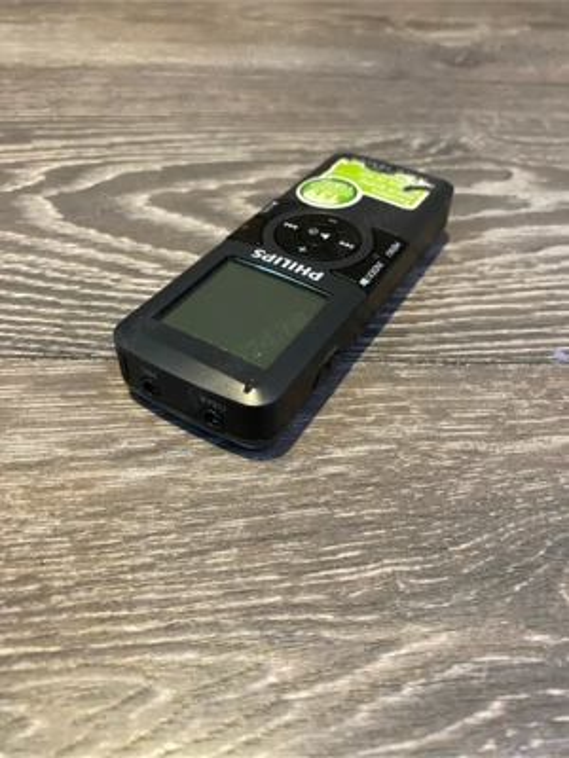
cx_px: 284
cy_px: 379
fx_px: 548
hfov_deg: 54.9
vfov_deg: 69.4
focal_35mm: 25
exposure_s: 1/50
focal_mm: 4.25
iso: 500
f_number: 1.8
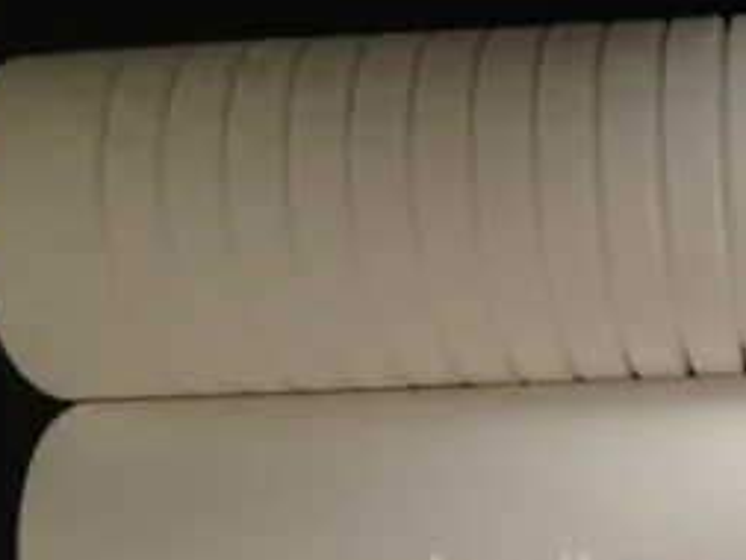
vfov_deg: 17.2
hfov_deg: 22.4
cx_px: 796
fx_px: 1790
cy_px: 610
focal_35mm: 83
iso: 100
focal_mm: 4.28
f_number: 2.4
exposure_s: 1/20
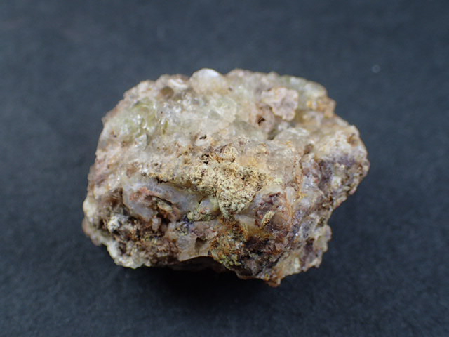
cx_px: 224
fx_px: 636
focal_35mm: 49
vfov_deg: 29.7
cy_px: 168
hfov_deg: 38.9
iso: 200
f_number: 3.2
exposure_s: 1/200
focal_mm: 8.99
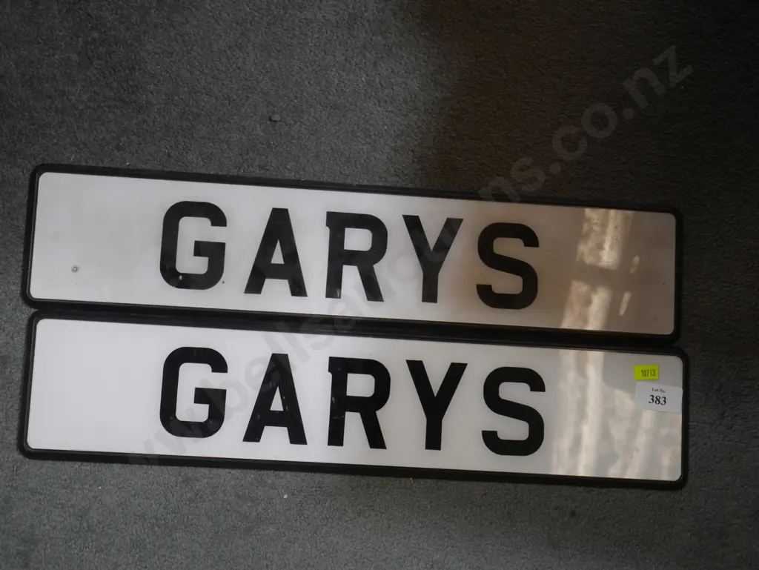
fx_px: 1448
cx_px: 380
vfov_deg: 22.3
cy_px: 285
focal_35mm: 66
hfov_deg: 29.4
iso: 500
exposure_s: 1/80
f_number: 5.4
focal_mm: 33
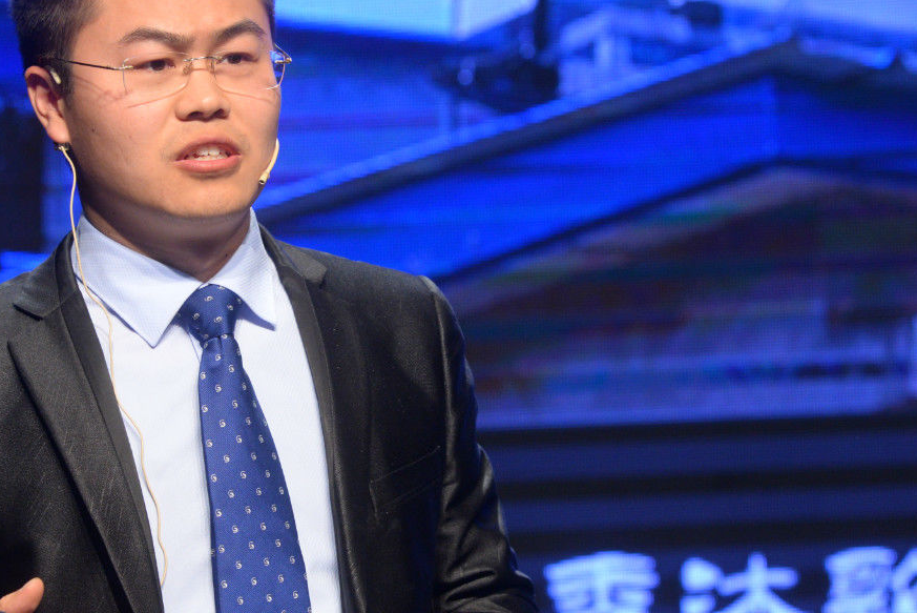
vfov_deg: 6.3
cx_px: 317
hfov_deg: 9.3
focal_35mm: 220
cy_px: 249
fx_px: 5606
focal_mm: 120
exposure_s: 1/160
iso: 2000
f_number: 6.3
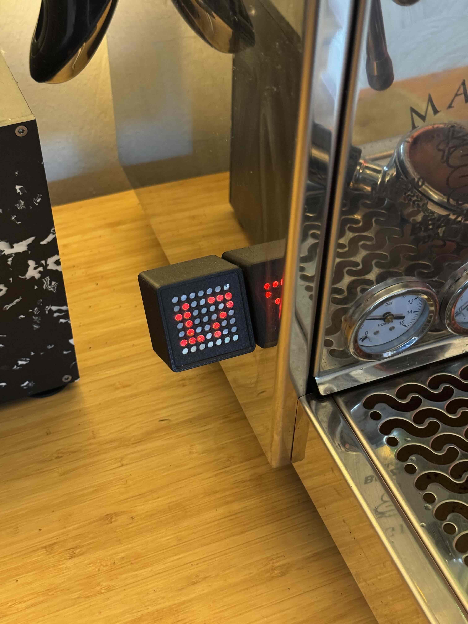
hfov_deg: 30.3
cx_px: 234
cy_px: 312
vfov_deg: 39.7
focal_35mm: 48
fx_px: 865
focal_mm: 6.76
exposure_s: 1/25
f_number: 1.78
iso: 500
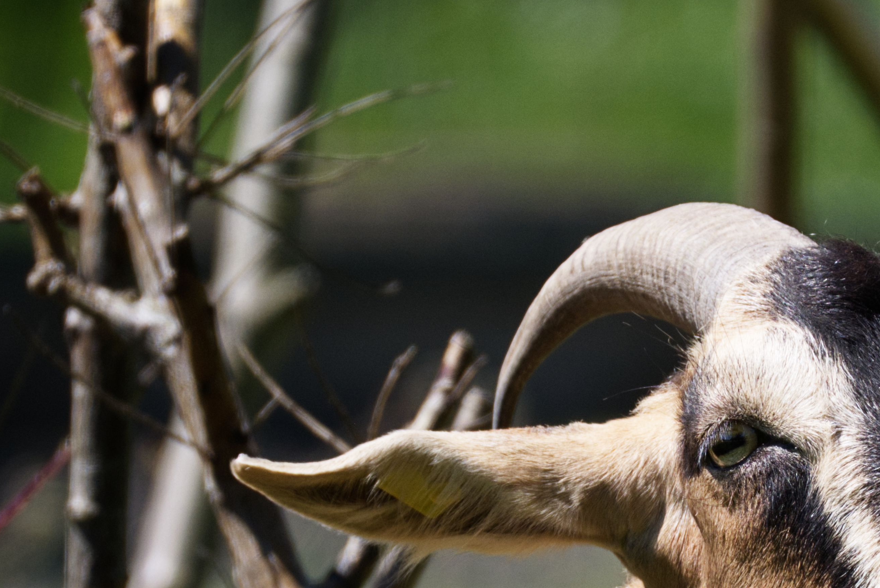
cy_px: 550
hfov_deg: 1.6
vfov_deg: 1.1
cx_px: 697
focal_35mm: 1292
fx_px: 31597
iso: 800
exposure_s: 1/2000
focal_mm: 372.6
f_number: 5.6
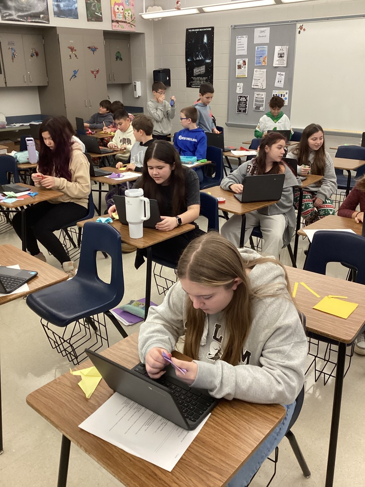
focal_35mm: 31
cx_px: 182
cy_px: 244
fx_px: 436
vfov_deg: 58.4
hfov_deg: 45.4
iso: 320
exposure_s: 1/60
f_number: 2.4
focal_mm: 3.3
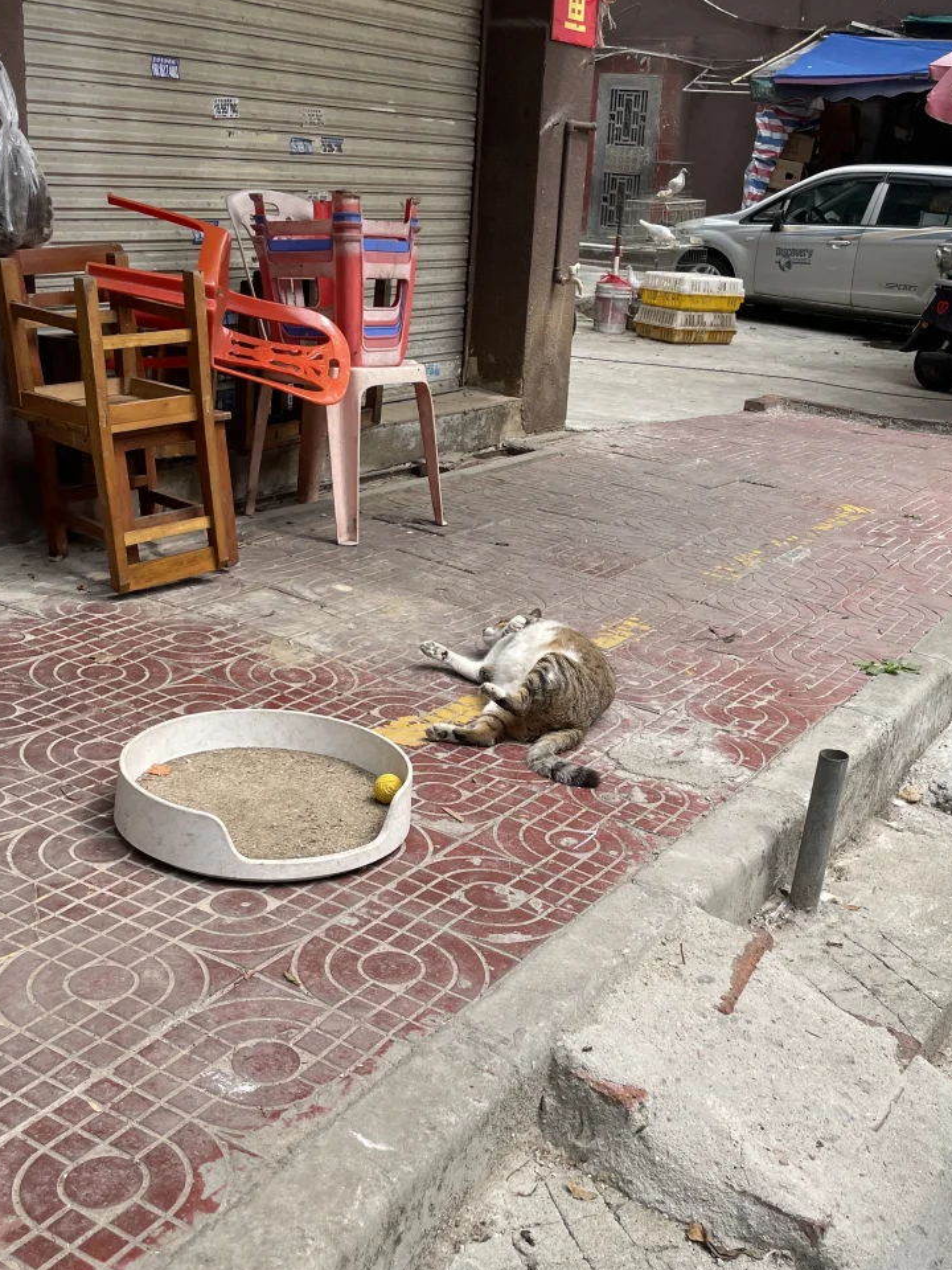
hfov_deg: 36.8
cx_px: 510
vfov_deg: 47.8
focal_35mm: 39
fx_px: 1430
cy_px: 695
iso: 32
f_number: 1.6
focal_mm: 4.2
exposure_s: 1/1553
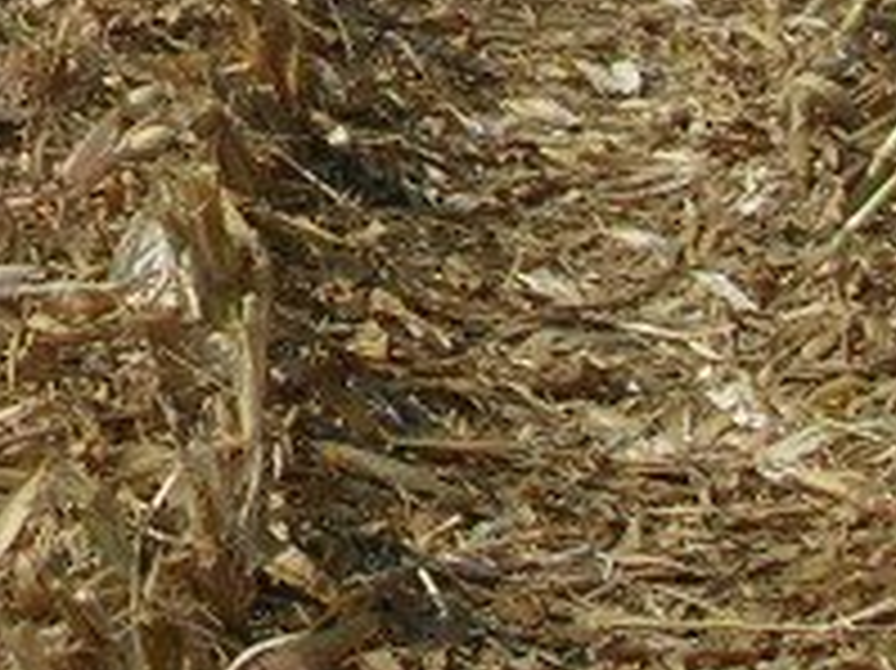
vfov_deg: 7.1
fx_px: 5070
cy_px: -953
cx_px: -1045
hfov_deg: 9.3
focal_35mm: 196
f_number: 4.8
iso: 64
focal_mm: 7.8
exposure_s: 1/906
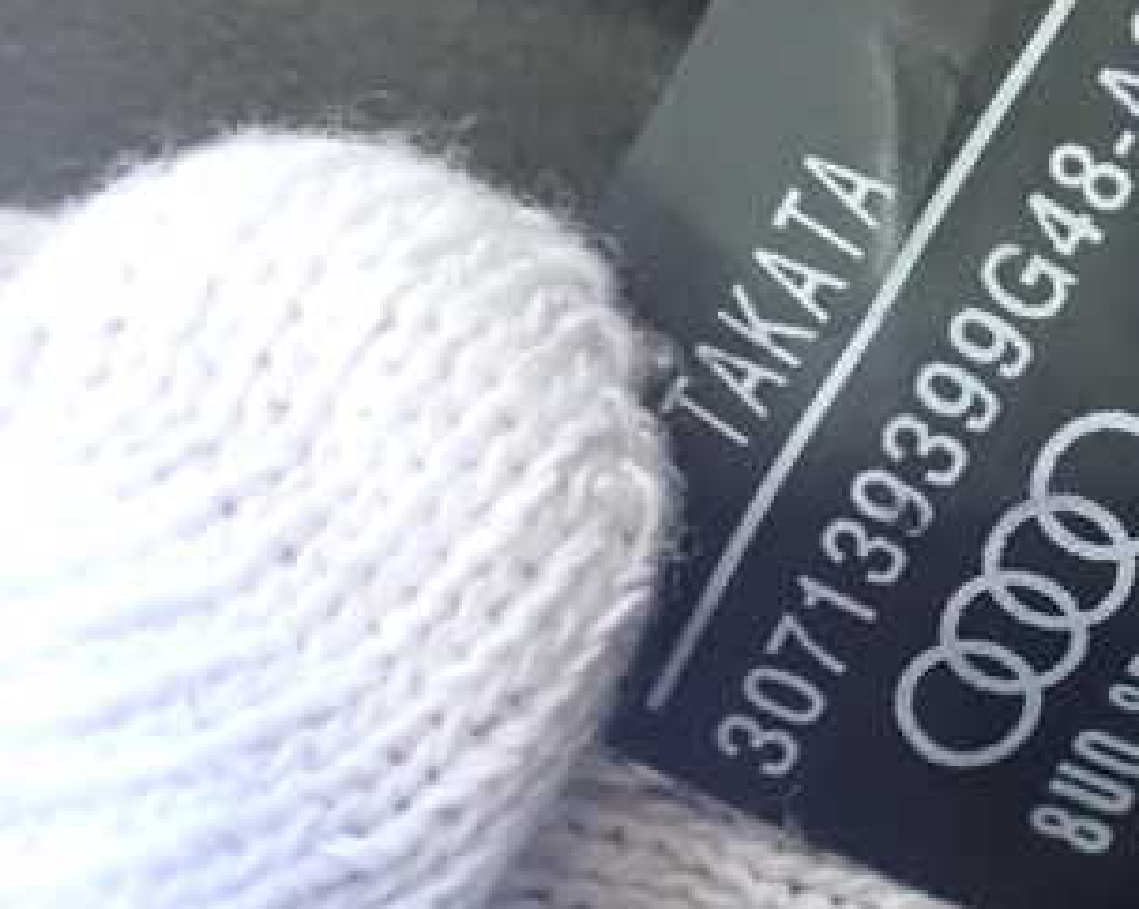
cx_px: 1124
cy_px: 500
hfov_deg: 30.3
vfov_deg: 26.2
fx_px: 1954
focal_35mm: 58
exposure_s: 1/15
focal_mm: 5.4
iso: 1600
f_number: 2.3
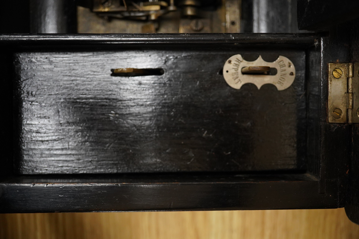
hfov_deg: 43.6
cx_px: 180
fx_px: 449
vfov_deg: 29.9
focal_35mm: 45
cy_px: 120
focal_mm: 30
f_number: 5
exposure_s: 1/200
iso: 2500
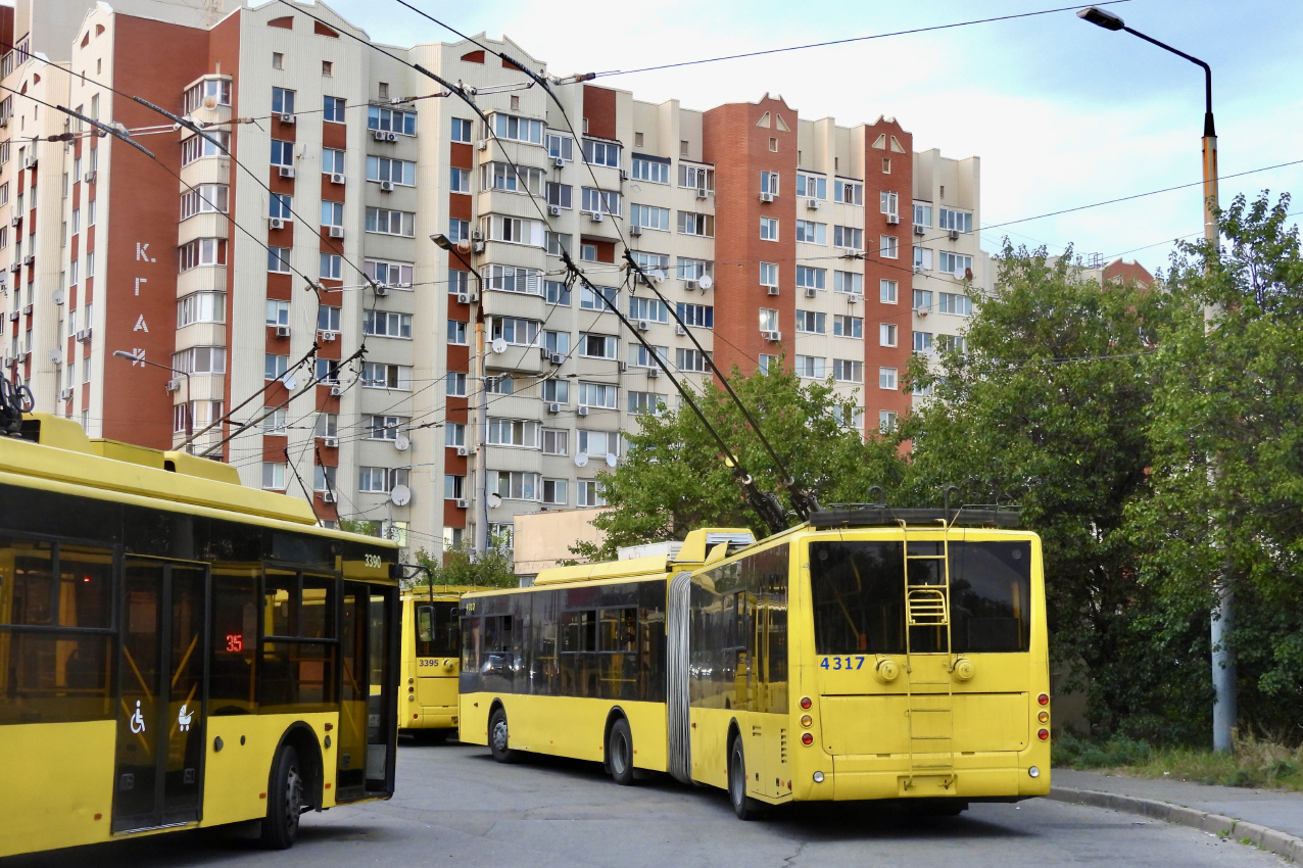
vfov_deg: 25.5
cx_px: 661
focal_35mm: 53
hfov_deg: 37.5
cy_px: 497
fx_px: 1918
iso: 320
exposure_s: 1/30
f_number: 3.5
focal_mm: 8.9
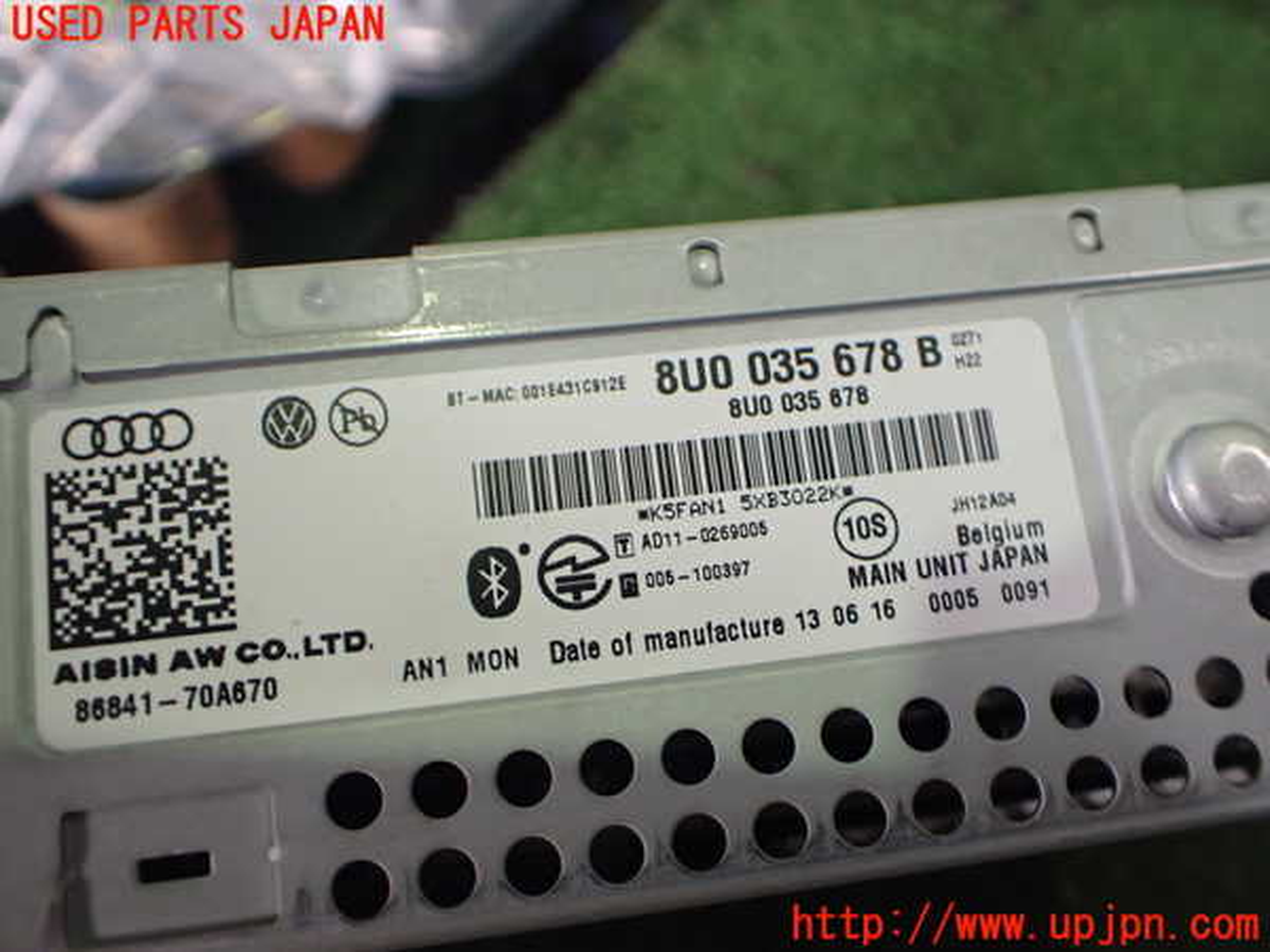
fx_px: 1101
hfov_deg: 60.0
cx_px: 635
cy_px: 476
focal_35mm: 30
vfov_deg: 46.8
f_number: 2.3
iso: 640
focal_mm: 5.4
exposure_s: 1/125
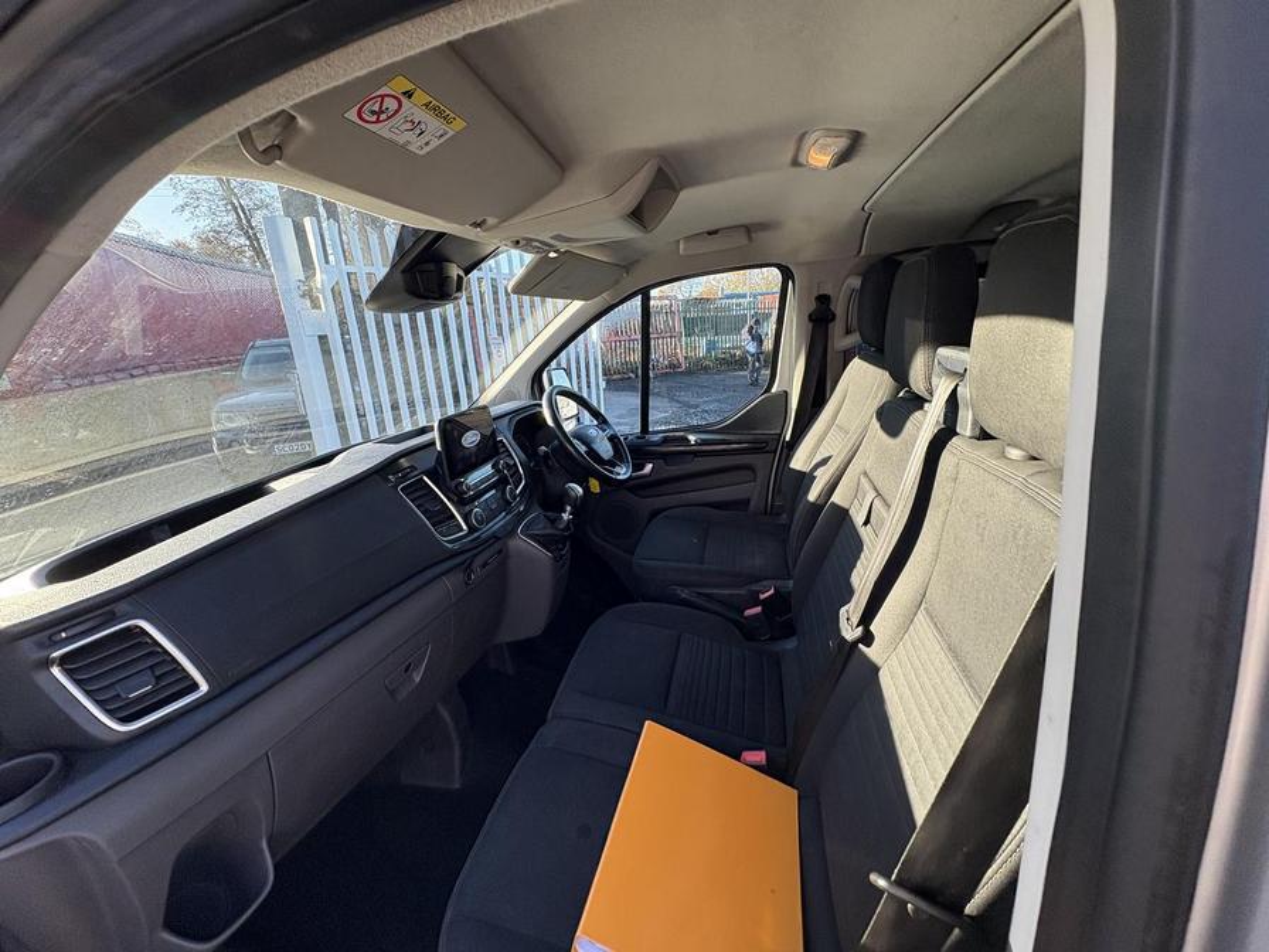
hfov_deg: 102.1
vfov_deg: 85.7
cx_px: 634
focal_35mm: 14
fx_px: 513
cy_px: 476
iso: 80
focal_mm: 2.22
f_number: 2.2
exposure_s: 1/136
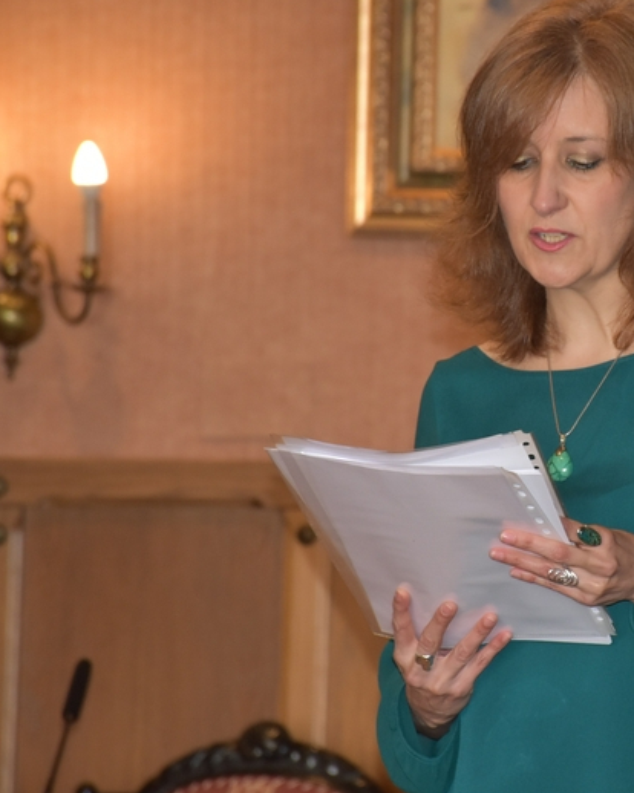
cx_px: 590
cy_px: 406
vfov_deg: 5.6
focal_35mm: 343
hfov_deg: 4.5
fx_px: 8050
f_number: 5.6
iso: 800
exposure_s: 1/100
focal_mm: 140
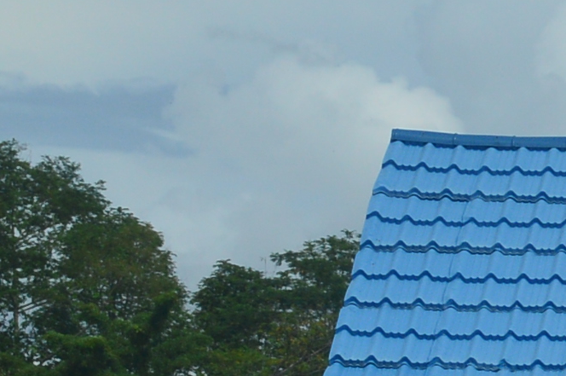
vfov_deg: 3.7
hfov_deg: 5.3
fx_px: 5763
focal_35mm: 367
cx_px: 1741
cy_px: 535
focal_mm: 36
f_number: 11
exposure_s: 1/500
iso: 140
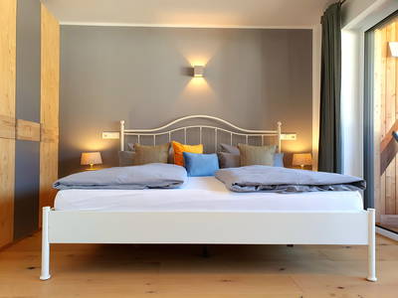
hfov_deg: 67.3
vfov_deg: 53.1
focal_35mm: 26
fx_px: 299
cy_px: 149
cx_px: 199
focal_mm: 4.32
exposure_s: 1/100
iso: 160
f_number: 2.4
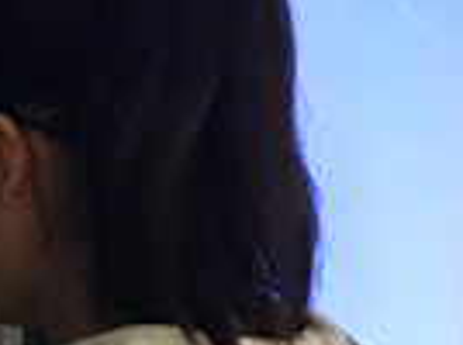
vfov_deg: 10.5
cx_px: -466
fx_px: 1856
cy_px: 407
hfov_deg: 12.5
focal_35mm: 139
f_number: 2.2
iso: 250
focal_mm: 4.15
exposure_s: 1/17
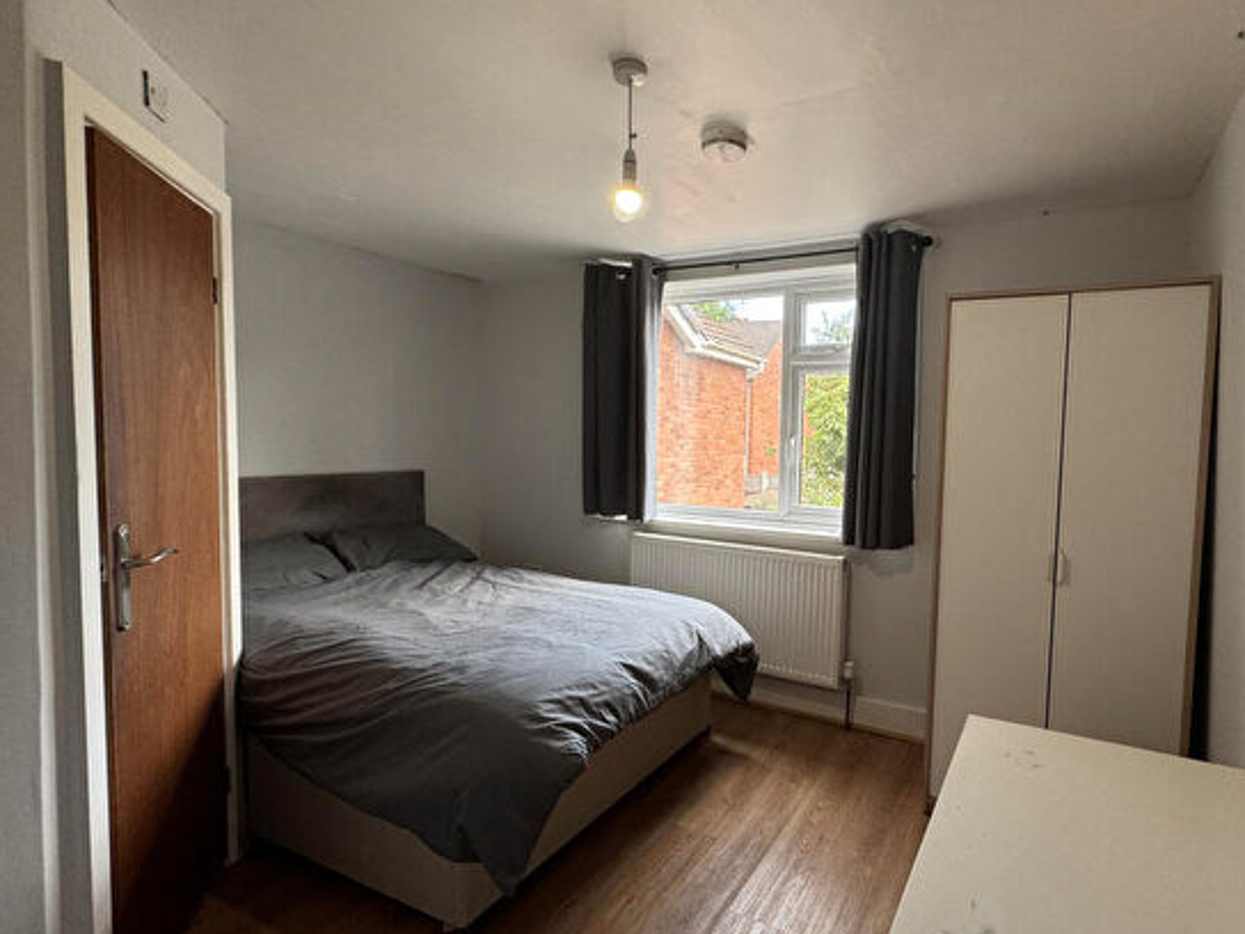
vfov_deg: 71.6
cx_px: 758
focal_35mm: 18
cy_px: 468
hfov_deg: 86.5
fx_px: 647
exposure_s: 1/99
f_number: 2.2
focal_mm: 2.22
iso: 125
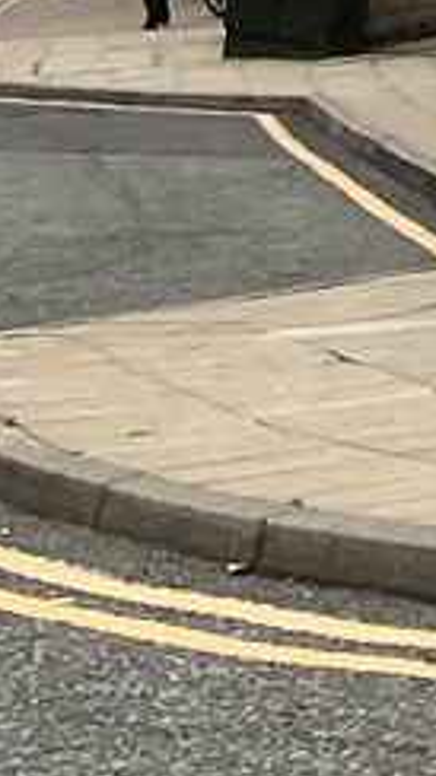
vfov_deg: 8.6
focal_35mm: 232
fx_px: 4775
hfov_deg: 4.2
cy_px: -957
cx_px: 2559
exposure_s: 1/467
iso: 50
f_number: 1.6
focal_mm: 5.1
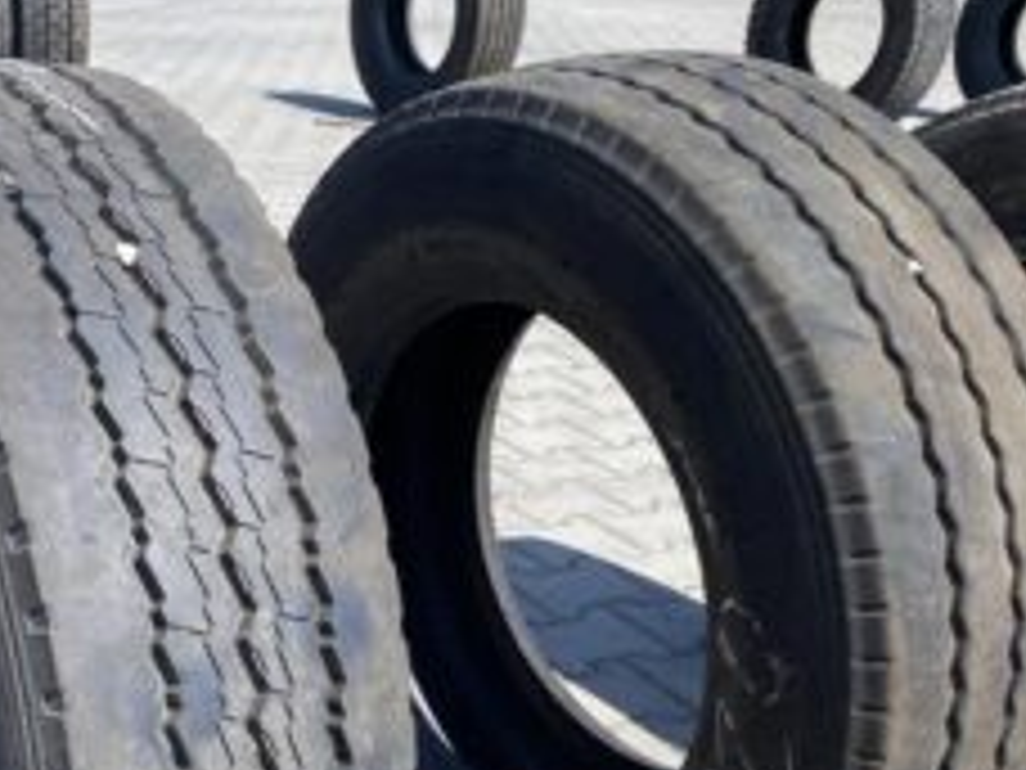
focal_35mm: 49
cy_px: 700
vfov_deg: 28.5
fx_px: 1452
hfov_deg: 36.7
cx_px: 126
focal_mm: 4.25
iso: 32
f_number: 1.8
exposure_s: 1/1653
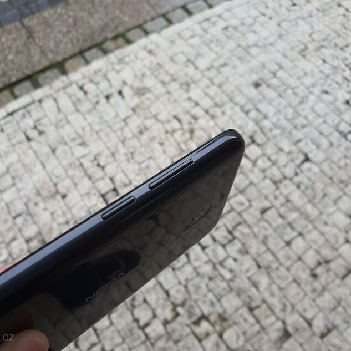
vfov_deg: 52.5
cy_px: 176
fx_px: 356
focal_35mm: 31
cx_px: 152
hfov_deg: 52.4
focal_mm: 4.3
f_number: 2.4
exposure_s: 1/100
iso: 50
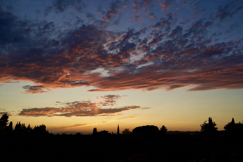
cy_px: 81
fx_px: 236
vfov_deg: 37.8
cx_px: 122
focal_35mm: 35
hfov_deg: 54.5
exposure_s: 1/82
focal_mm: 35
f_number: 6.3
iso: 100
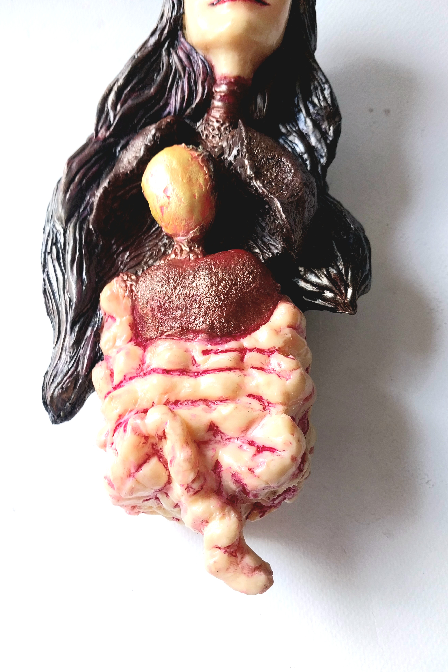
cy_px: 332
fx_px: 523
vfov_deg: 65.5
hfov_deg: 46.4
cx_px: 214
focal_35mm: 28
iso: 25
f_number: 1.8
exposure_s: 1/60.2
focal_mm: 4
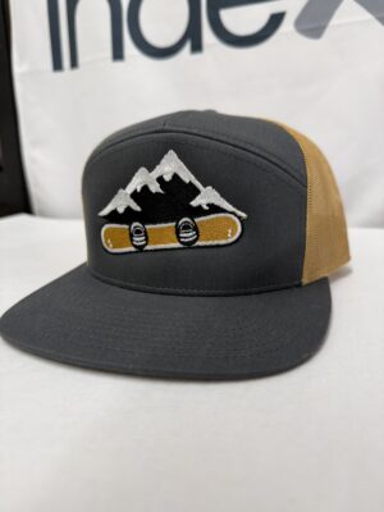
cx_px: 192
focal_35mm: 24
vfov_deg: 71.6
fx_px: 355
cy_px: 256
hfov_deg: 56.8
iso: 160
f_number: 1.78
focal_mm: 6.76
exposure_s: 1/120
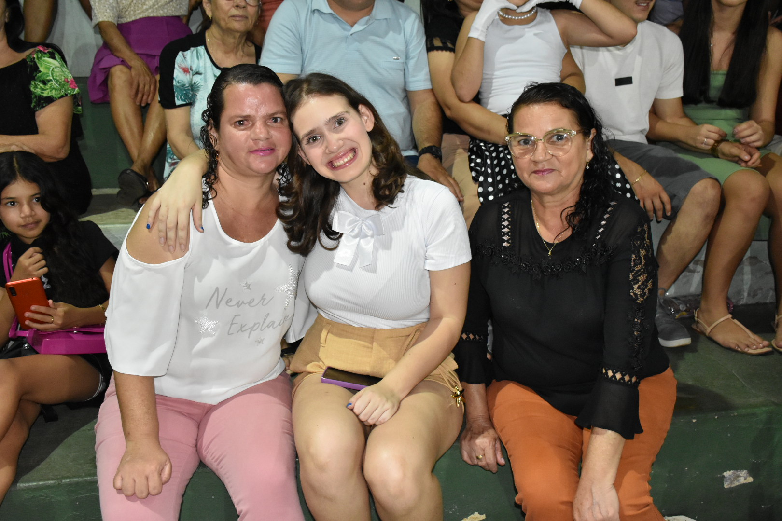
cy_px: 260
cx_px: 391
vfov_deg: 38.4
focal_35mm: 34
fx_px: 749
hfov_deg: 55.1
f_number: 3.8
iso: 3200
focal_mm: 23
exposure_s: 1/100
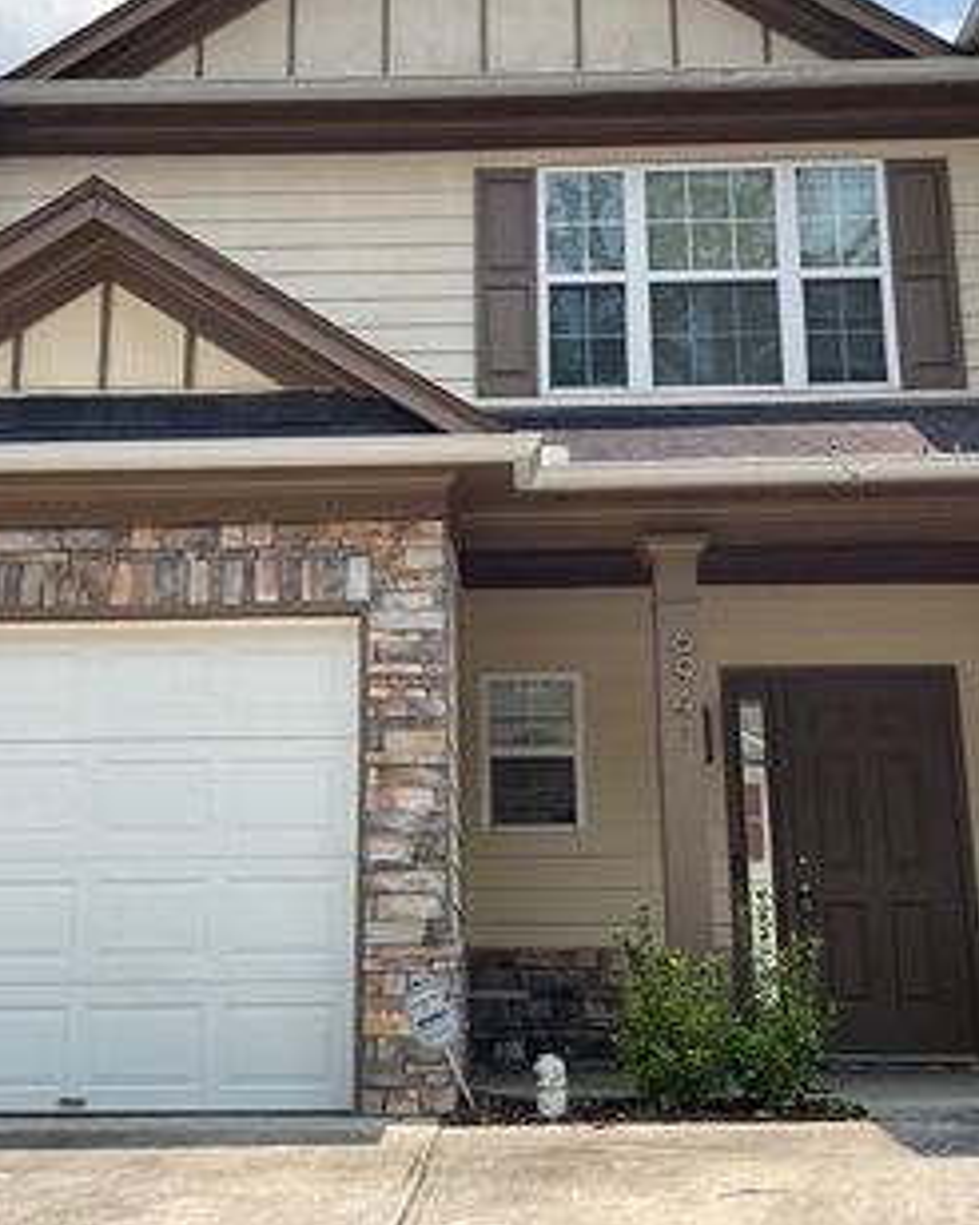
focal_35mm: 46
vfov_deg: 40.3
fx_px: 1668
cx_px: 450
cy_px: 547
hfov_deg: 32.7
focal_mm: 3
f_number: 1.8
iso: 16
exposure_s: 1/1098
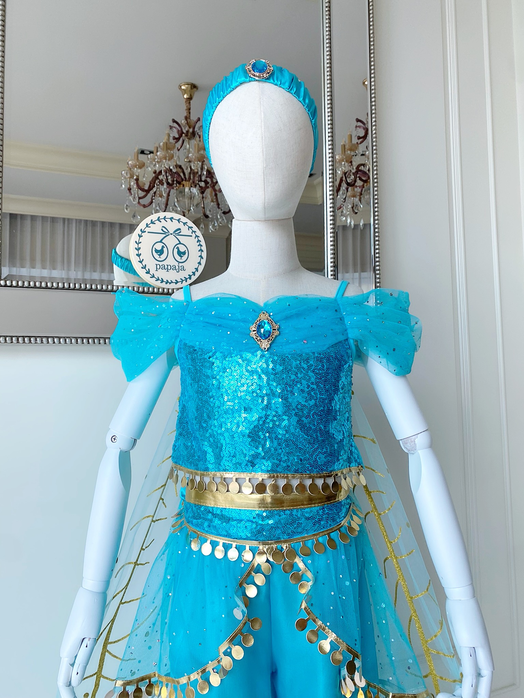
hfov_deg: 53.1
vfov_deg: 67.3
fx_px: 525
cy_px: 349
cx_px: 262
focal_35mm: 26
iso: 80
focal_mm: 4.25
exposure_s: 1/121
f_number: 1.8
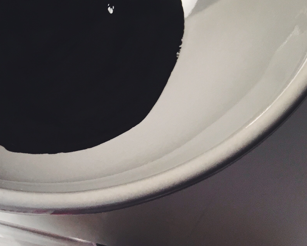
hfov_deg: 24.0
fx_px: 654
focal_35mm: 72
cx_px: -61
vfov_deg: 20.5
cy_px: 250
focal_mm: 4.15
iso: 40
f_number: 2.2
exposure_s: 1/33
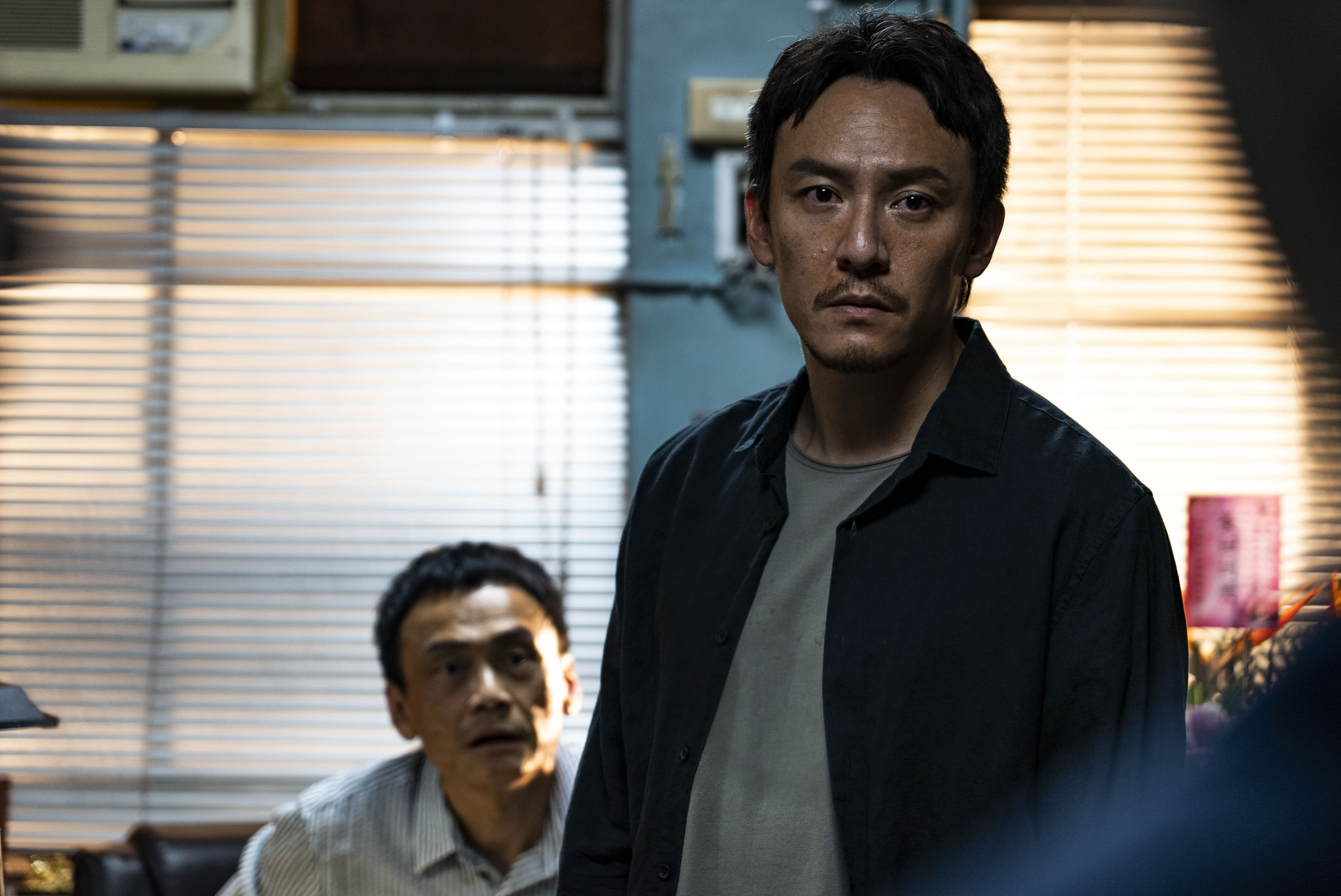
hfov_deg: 19.6
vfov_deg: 13.2
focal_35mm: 104
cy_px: 448
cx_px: 670
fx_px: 3876
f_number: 4
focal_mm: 104
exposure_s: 1/125
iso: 800
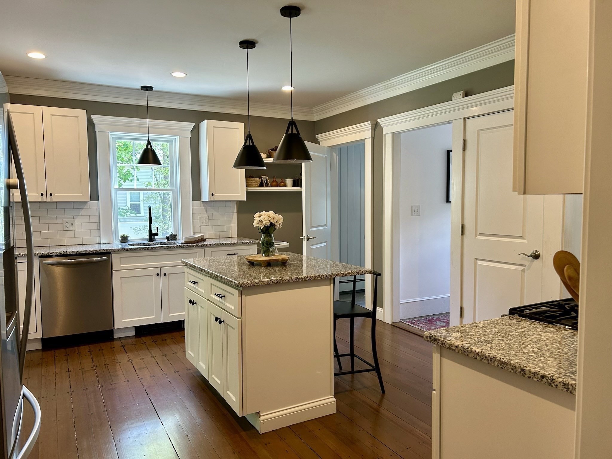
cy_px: 230
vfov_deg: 53.1
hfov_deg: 67.3
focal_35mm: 26
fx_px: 460
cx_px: 306
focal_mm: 5.7
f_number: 1.5
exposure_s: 1/60
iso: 80
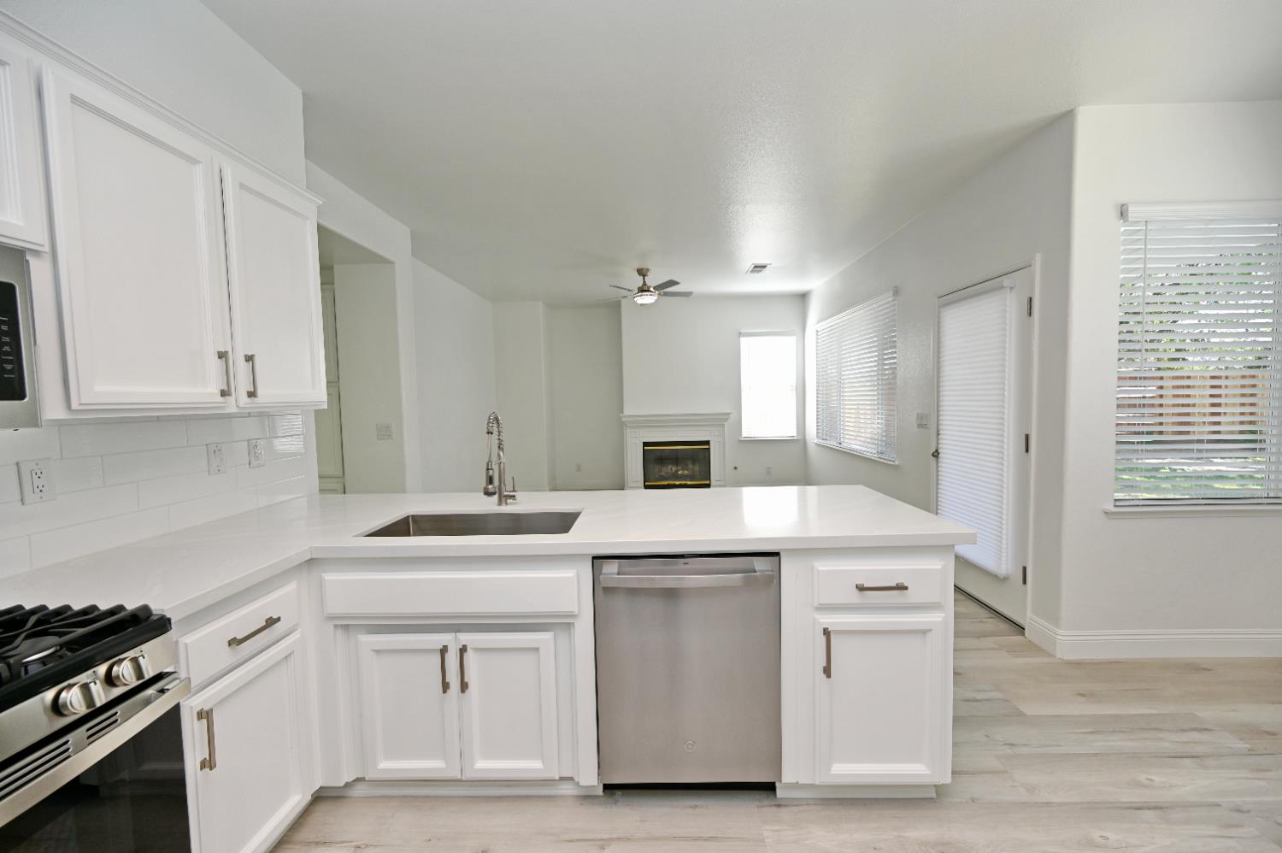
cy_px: 426
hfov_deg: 104.3
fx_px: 498
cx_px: 641
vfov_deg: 81.1
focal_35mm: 14
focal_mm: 14
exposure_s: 1/100
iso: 200
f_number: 5
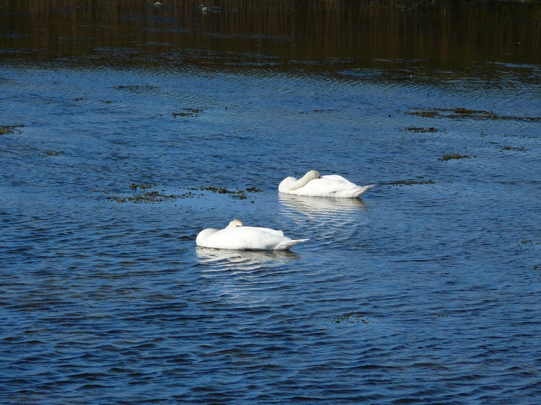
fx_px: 6562
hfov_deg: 4.7
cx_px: 270
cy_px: 202
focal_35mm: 420
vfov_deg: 3.5
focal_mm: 88.8
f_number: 5.6
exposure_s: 1/250
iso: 100
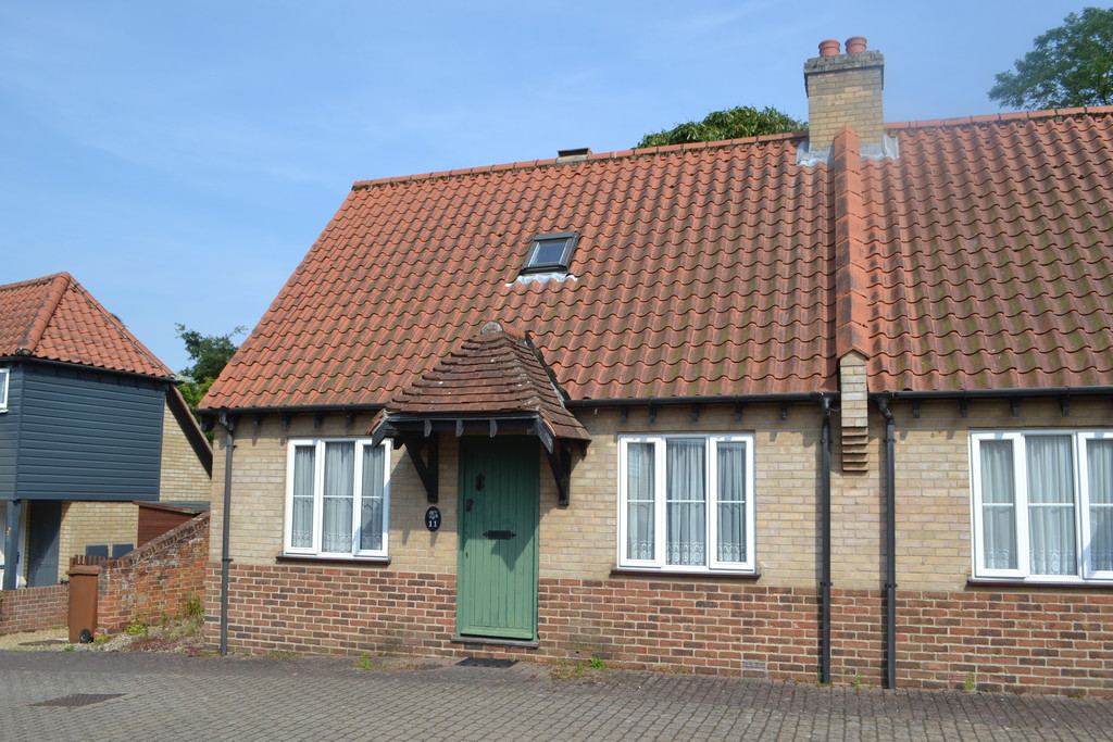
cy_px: 371
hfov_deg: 67.4
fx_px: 835
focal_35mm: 27
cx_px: 556
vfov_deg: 47.9
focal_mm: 18
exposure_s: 1/200
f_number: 7.1
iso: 100
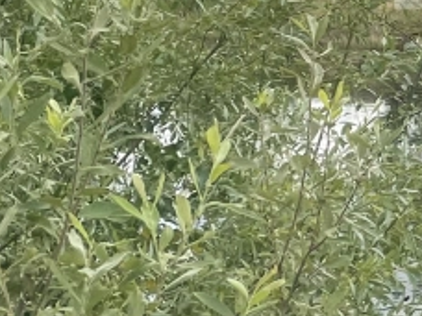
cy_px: -40
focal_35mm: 143
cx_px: 596
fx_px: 1743
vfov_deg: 10.2
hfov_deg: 13.2
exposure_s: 1/1195
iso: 32
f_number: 1.6
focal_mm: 4.2
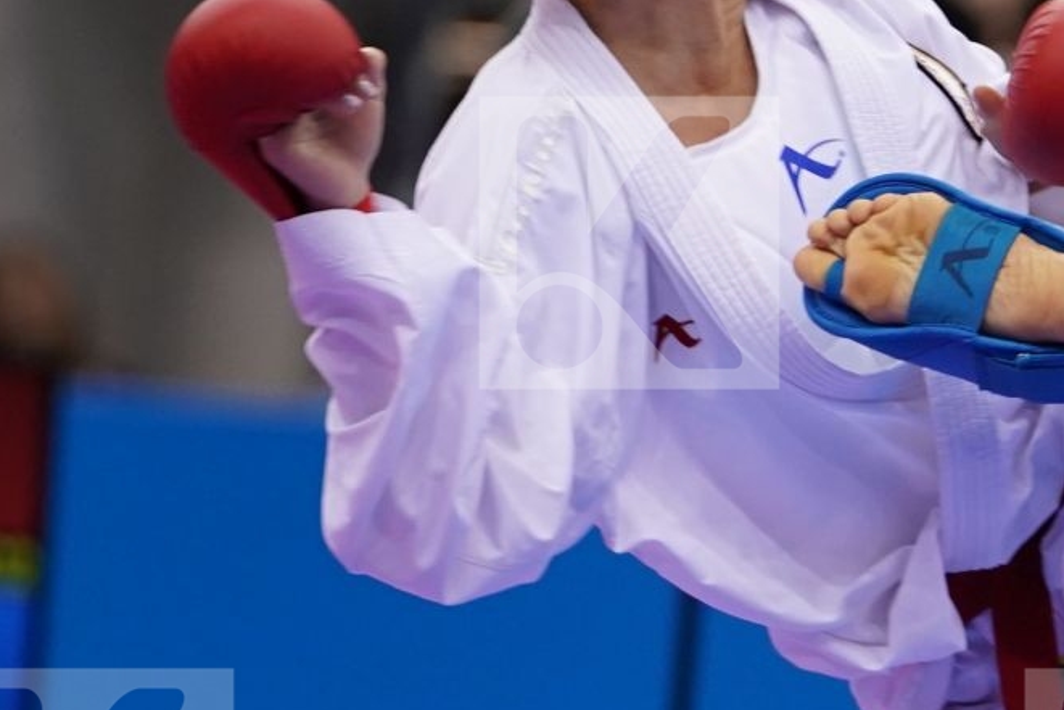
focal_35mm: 697
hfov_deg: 3.0
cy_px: 243
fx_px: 20603
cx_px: 1175
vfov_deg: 2.0
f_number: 2.8
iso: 1250
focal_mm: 171
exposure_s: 1/1000
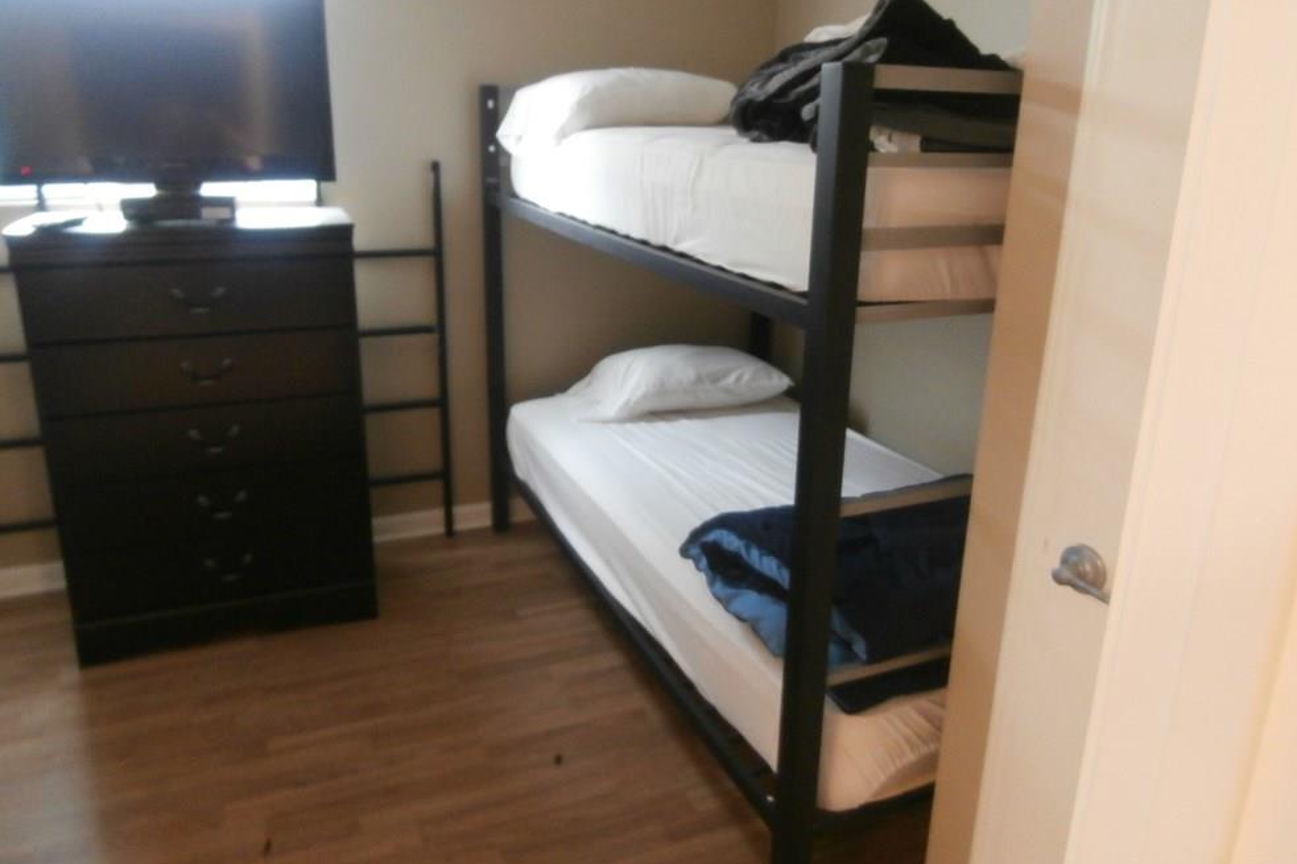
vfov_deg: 49.4
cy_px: 377
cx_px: 654
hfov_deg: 69.4
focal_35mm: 26
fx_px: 937
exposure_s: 1/5
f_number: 3
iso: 400
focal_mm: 4.2
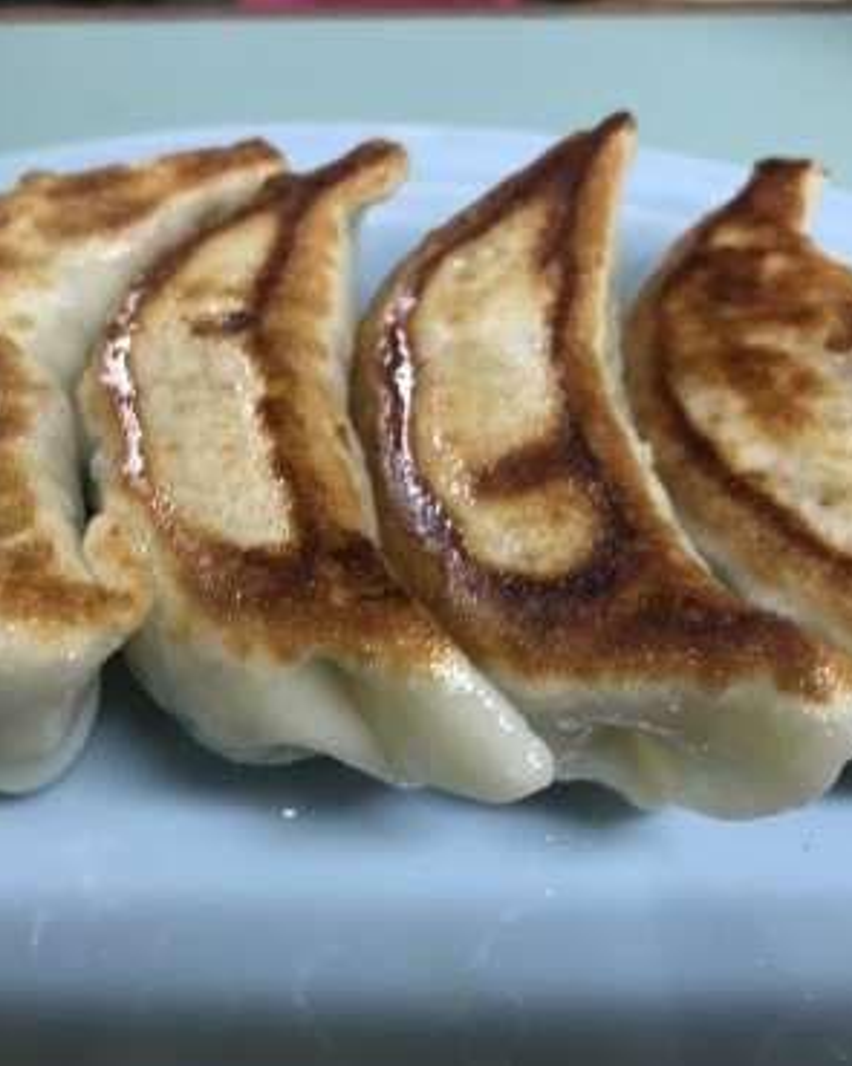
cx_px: 297
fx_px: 1167
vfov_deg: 49.1
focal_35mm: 37
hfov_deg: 39.7
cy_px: 539
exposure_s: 1/50
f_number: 1.8
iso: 32
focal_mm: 3.99
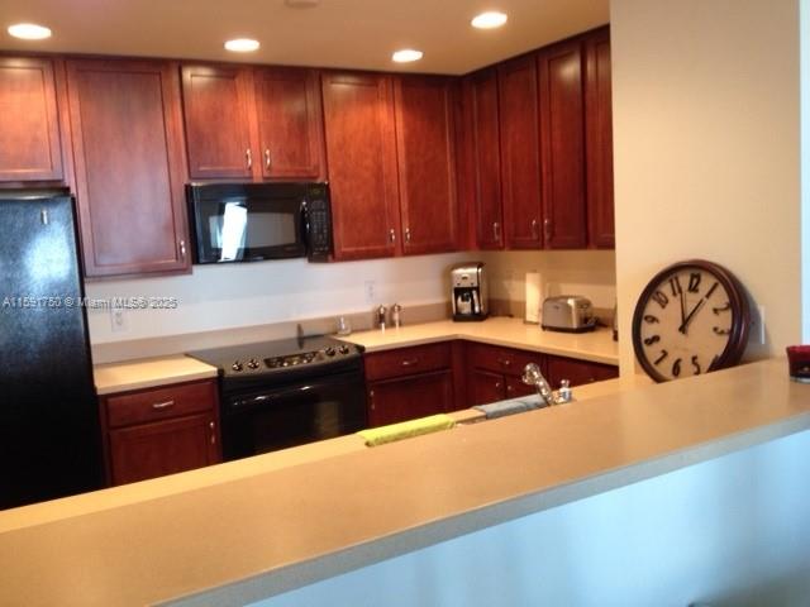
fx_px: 819
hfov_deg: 52.6
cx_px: 405
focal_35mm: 35
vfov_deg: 40.7
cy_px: 304
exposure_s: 1/20
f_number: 2.4
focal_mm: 4.28
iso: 125
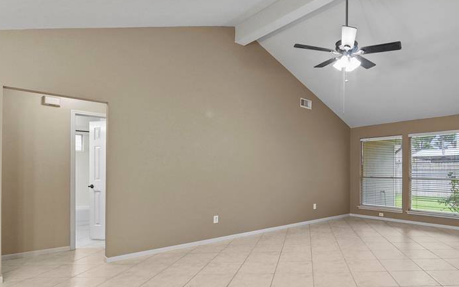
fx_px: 263
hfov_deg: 77.8
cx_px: 328
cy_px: 175
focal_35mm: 21
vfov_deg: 56.7
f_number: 8
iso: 800
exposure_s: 1/6
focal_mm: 14
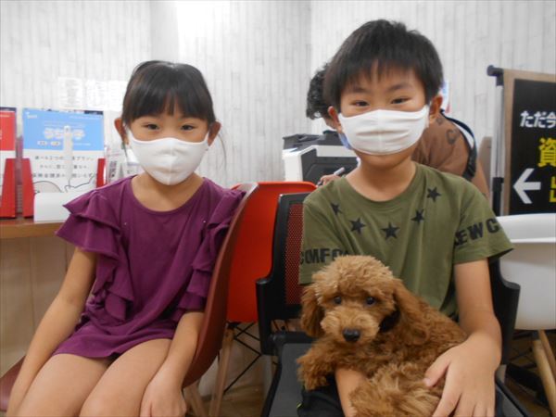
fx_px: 418
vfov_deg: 53.1
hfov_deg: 67.3
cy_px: 208
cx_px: 278
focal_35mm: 26
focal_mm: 4.6
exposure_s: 1/30
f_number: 3.2
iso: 280
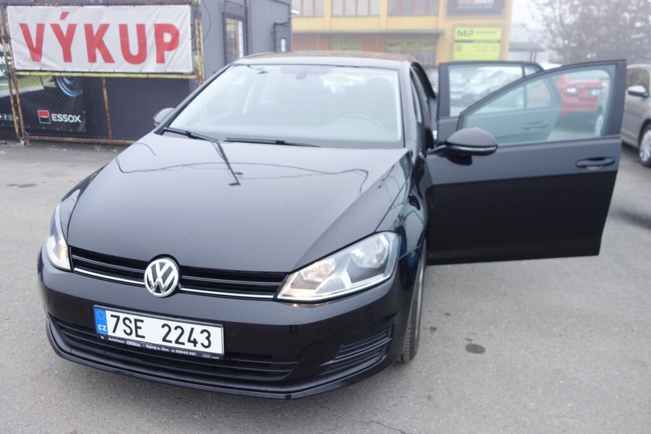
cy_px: 217
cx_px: 326
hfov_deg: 65.5
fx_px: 506
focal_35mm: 28
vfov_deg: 46.4
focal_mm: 10.4
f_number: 1.8
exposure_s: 1/60
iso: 125
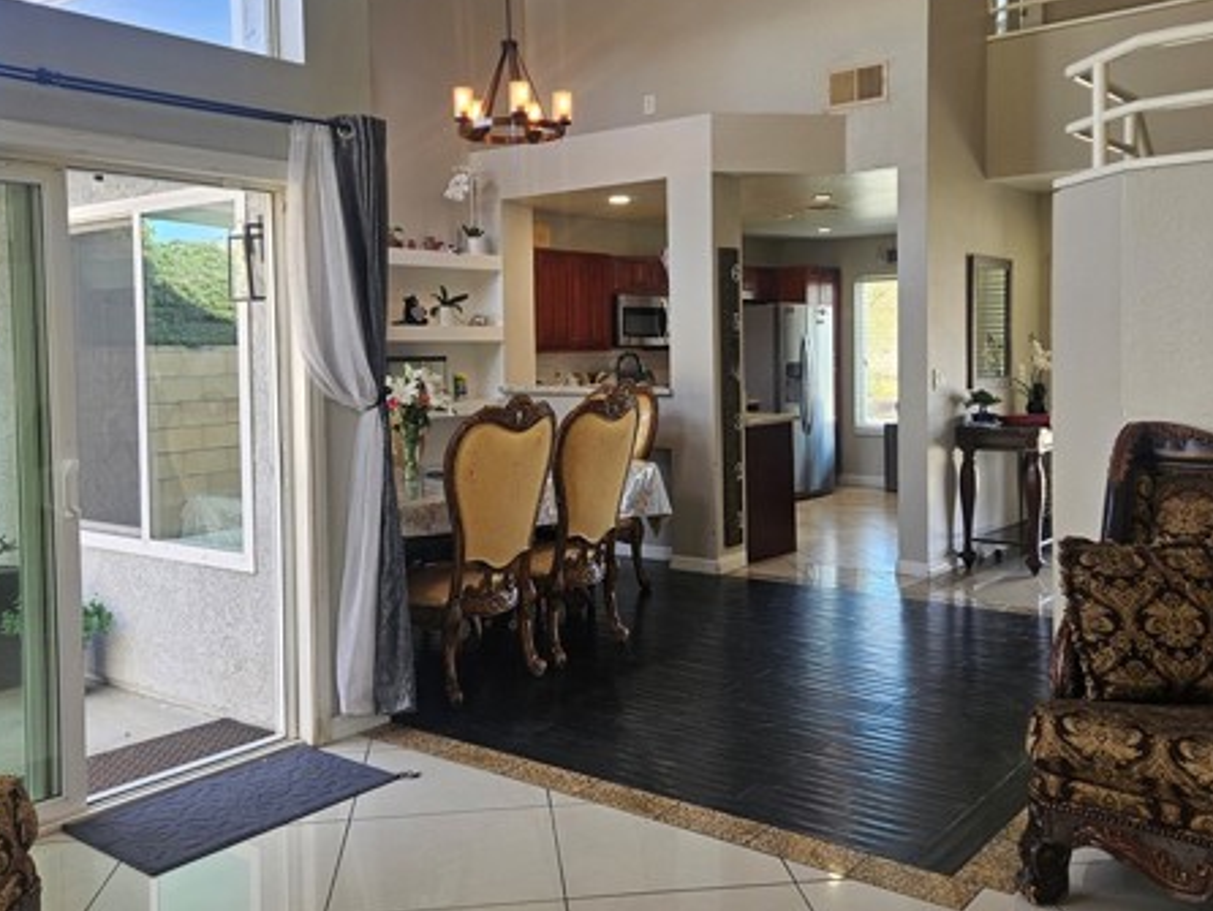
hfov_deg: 55.3
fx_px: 1157
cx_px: 615
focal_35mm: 33
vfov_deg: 42.9
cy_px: 394
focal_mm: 5.4
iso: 50
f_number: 1.8
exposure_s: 1/120
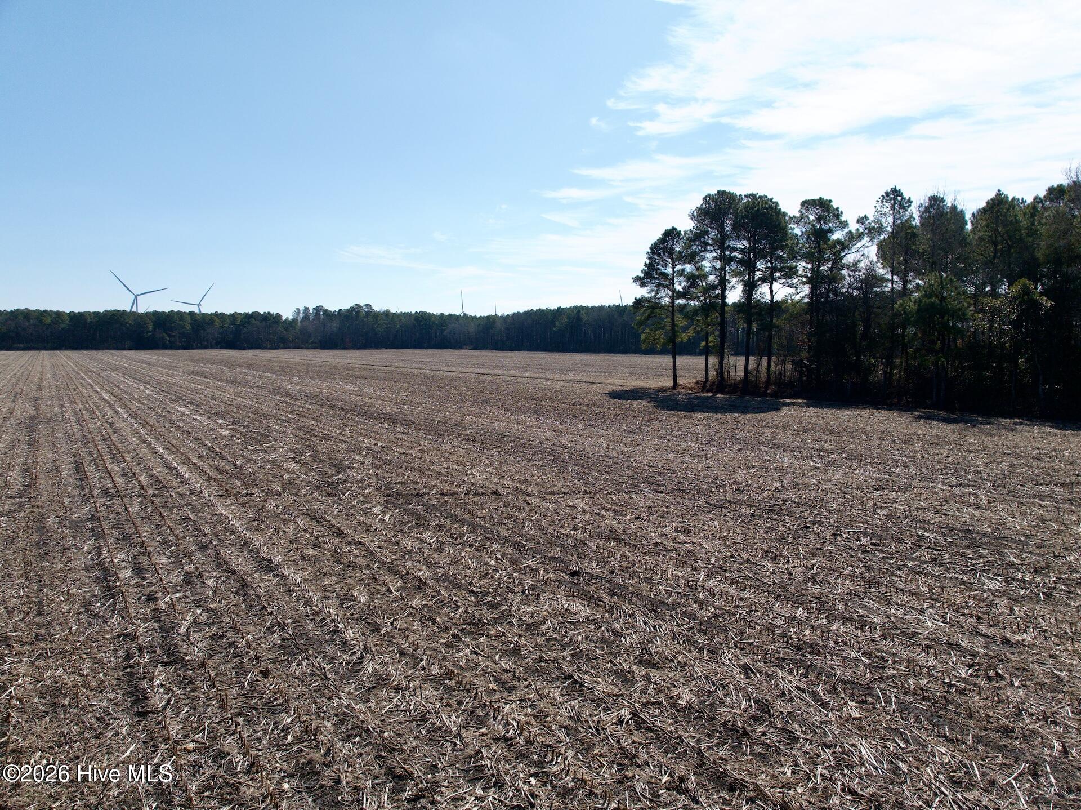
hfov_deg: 71.6
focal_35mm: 24
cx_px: 540
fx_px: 749
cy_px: 405
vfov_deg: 56.8
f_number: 2.8
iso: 220
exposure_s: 1/4000
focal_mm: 12.29
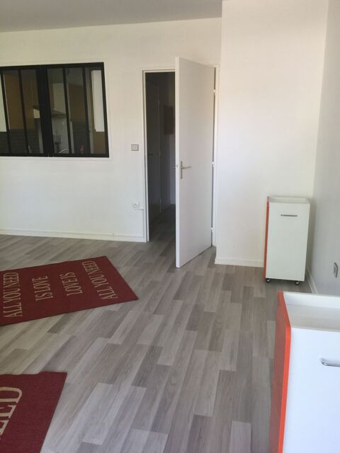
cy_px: 226
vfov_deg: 61.7
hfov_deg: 48.2
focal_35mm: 29
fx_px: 380
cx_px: 170
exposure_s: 1/33
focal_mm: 4.15
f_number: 2.2
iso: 40
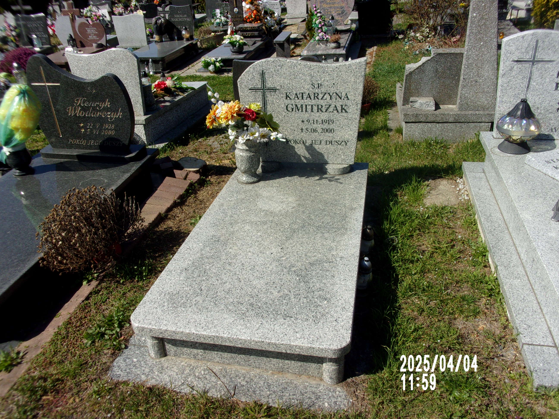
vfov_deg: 49.7
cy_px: 210
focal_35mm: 28
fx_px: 452
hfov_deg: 63.4
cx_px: 280
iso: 80
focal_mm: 5.1
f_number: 10.8
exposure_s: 1/120
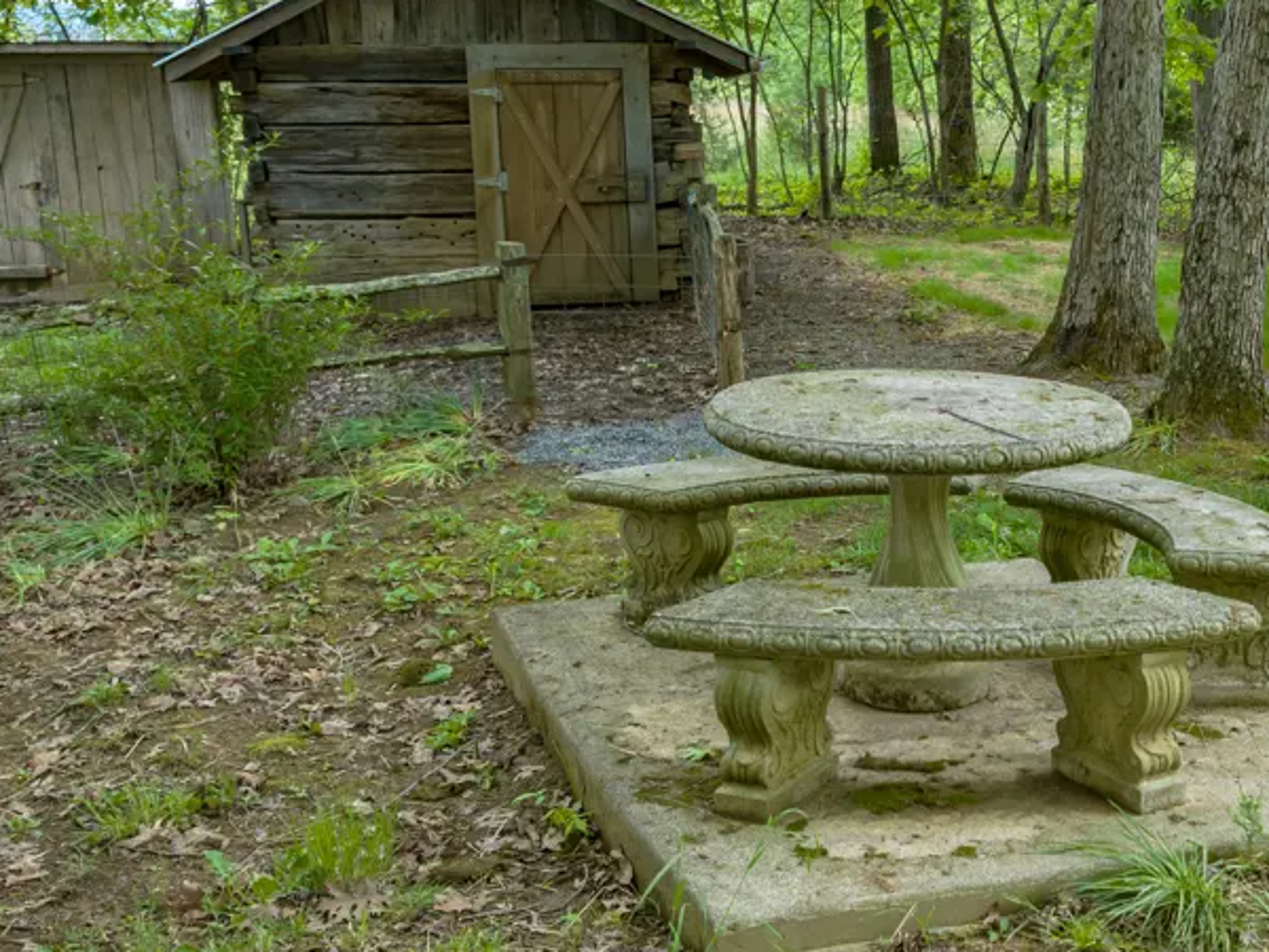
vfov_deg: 30.2
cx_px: 1017
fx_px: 1760
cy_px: 541
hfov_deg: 38.2
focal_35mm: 48
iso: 190
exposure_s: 1/30
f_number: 2.8
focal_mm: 12.29
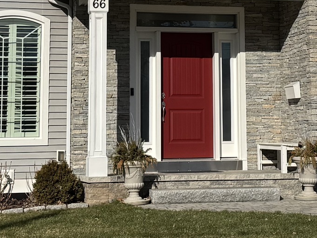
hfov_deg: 18.2
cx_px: 216
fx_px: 989
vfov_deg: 13.5
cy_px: 2
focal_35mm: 108
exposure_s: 1/12346
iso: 80
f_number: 1.78
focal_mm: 6.76
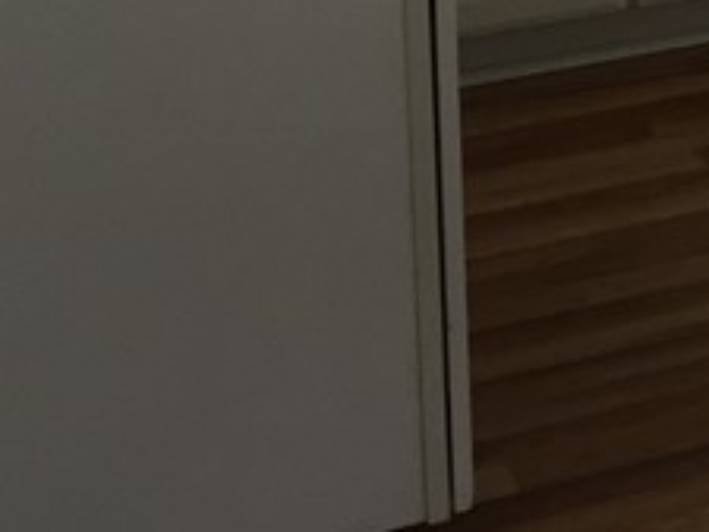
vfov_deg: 10.3
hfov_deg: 12.5
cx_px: 1563
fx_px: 2705
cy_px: -567
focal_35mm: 132
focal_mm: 4.15
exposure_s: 1/30
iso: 32
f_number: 2.2
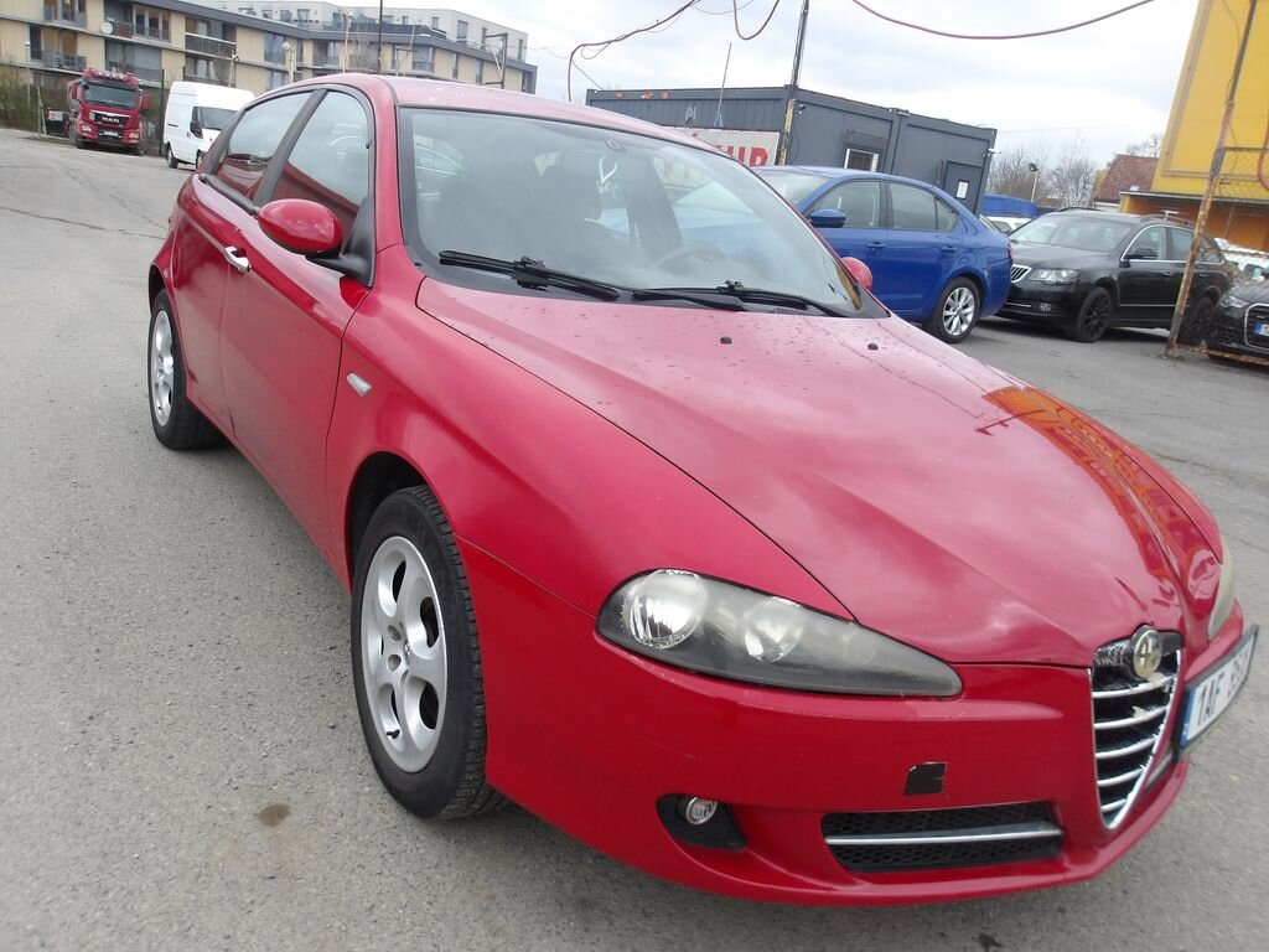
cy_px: 476
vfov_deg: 51.4
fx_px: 990
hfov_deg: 65.3
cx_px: 634
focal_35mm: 27
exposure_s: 1/404
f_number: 3
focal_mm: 4.9
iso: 100
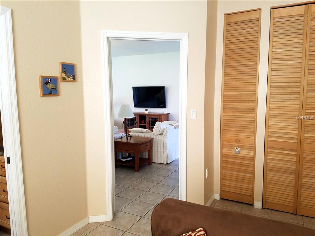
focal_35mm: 26
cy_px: 118
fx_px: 237
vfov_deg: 53.1
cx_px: 158
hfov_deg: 67.3
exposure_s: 1/40
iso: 160
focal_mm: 4.2
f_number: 1.7
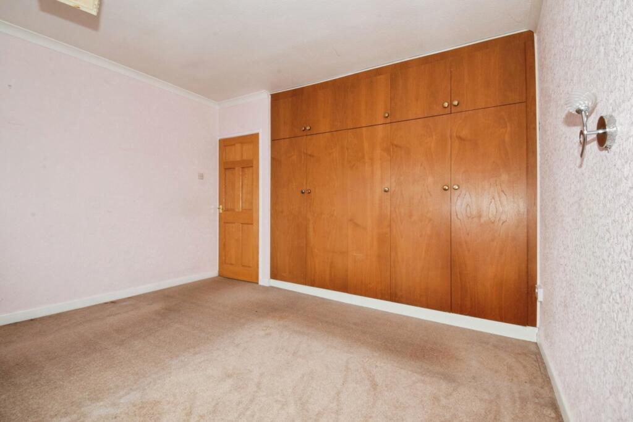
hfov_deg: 100.4
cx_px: 316
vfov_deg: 77.3
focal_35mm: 15
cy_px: 211
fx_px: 264
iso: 1000
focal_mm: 10
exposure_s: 1/60
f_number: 18
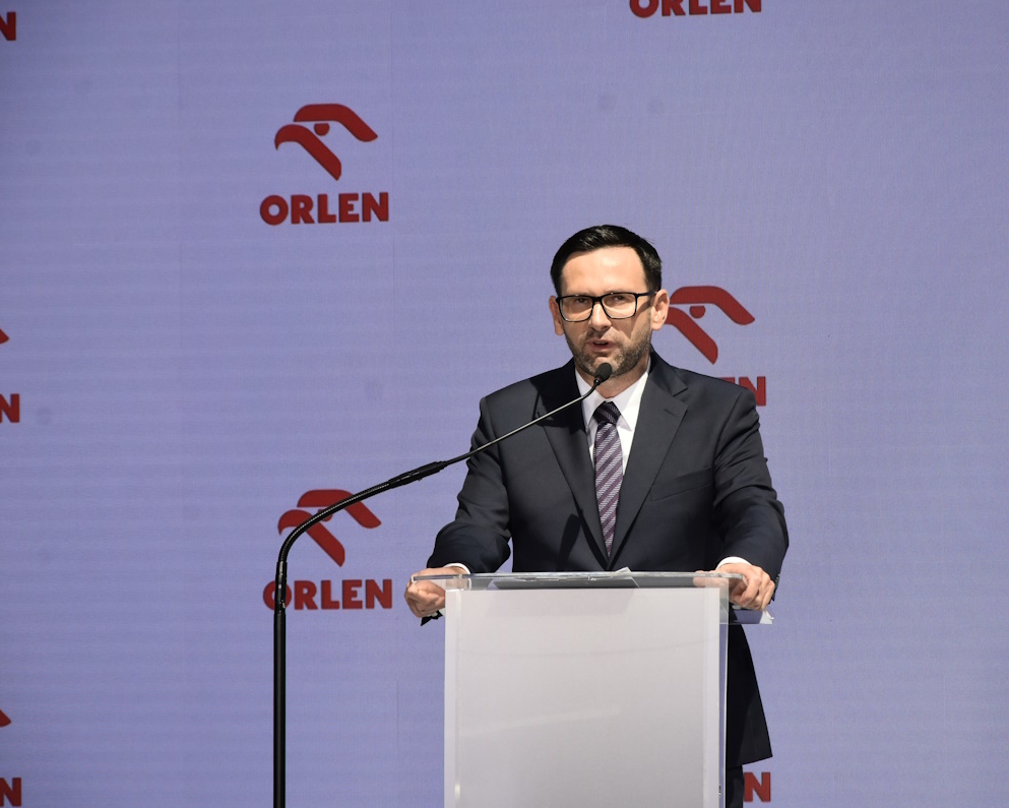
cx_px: 605
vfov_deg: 8.7
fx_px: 5334
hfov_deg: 10.8
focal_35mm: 179
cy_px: 406
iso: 800
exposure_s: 1/400
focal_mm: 105
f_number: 8
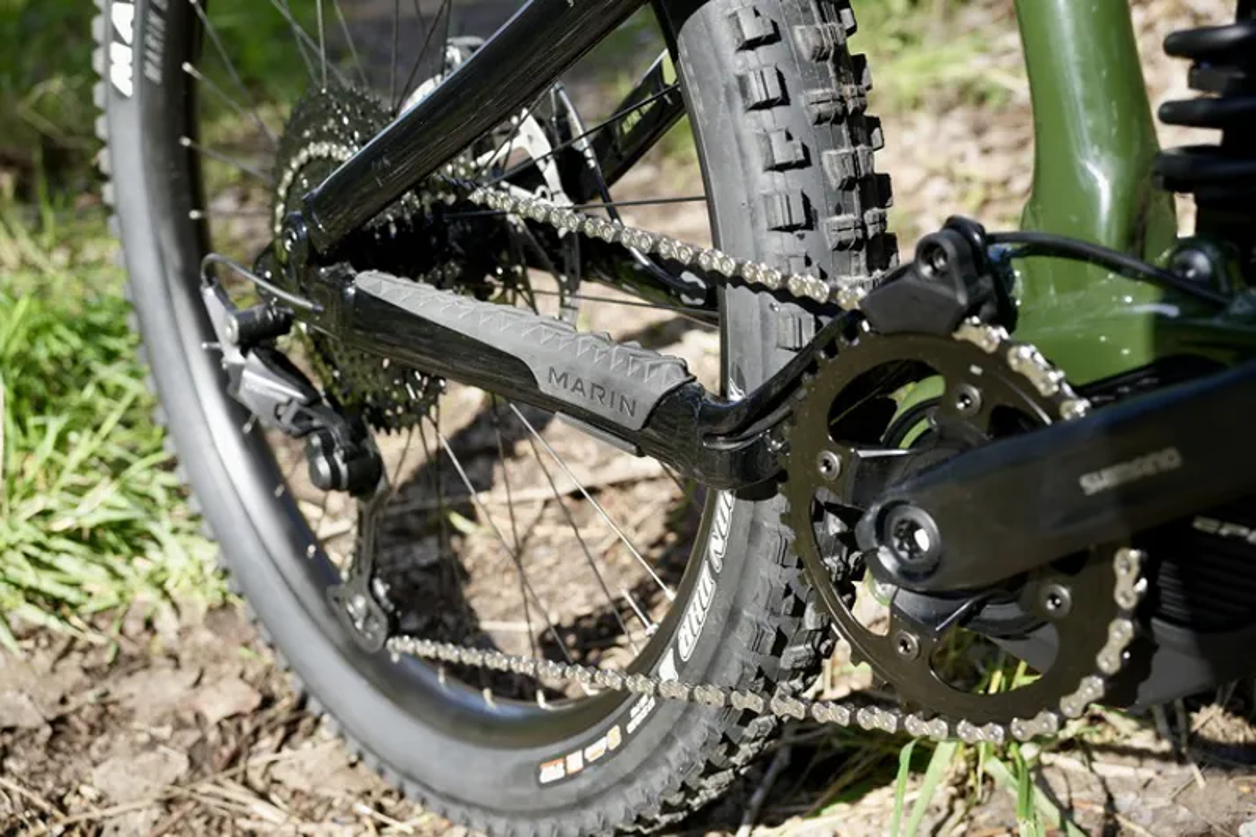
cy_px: 418
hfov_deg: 48.5
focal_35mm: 40
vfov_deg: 33.4
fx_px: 1395
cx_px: 628
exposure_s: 1/125
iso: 100
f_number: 5
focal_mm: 40
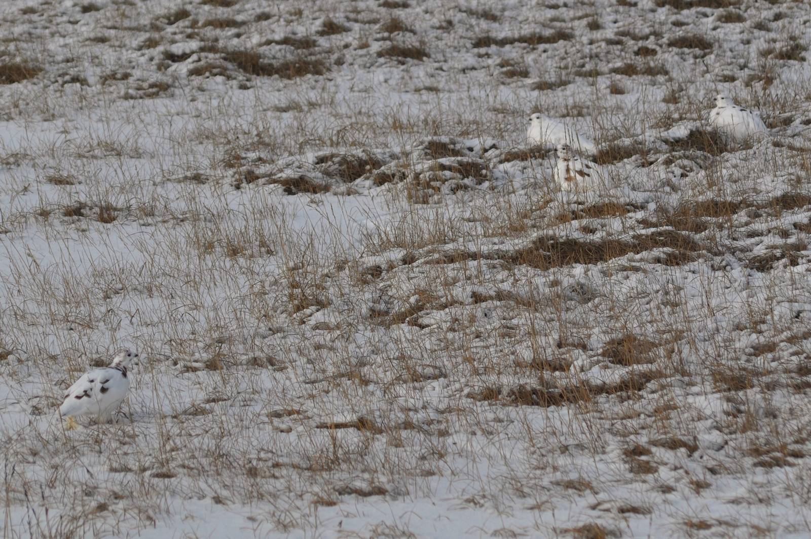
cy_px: 270
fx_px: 5062
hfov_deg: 9.2
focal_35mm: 225
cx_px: 406
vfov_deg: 6.1
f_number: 5.6
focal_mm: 150
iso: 280
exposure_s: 1/2000
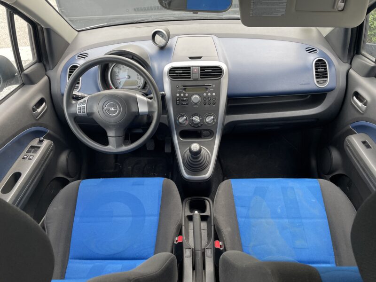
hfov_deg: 67.3
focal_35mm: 26
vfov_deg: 53.1
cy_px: 141
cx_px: 188
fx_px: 282
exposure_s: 1/104
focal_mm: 4.2
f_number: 1.6
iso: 125
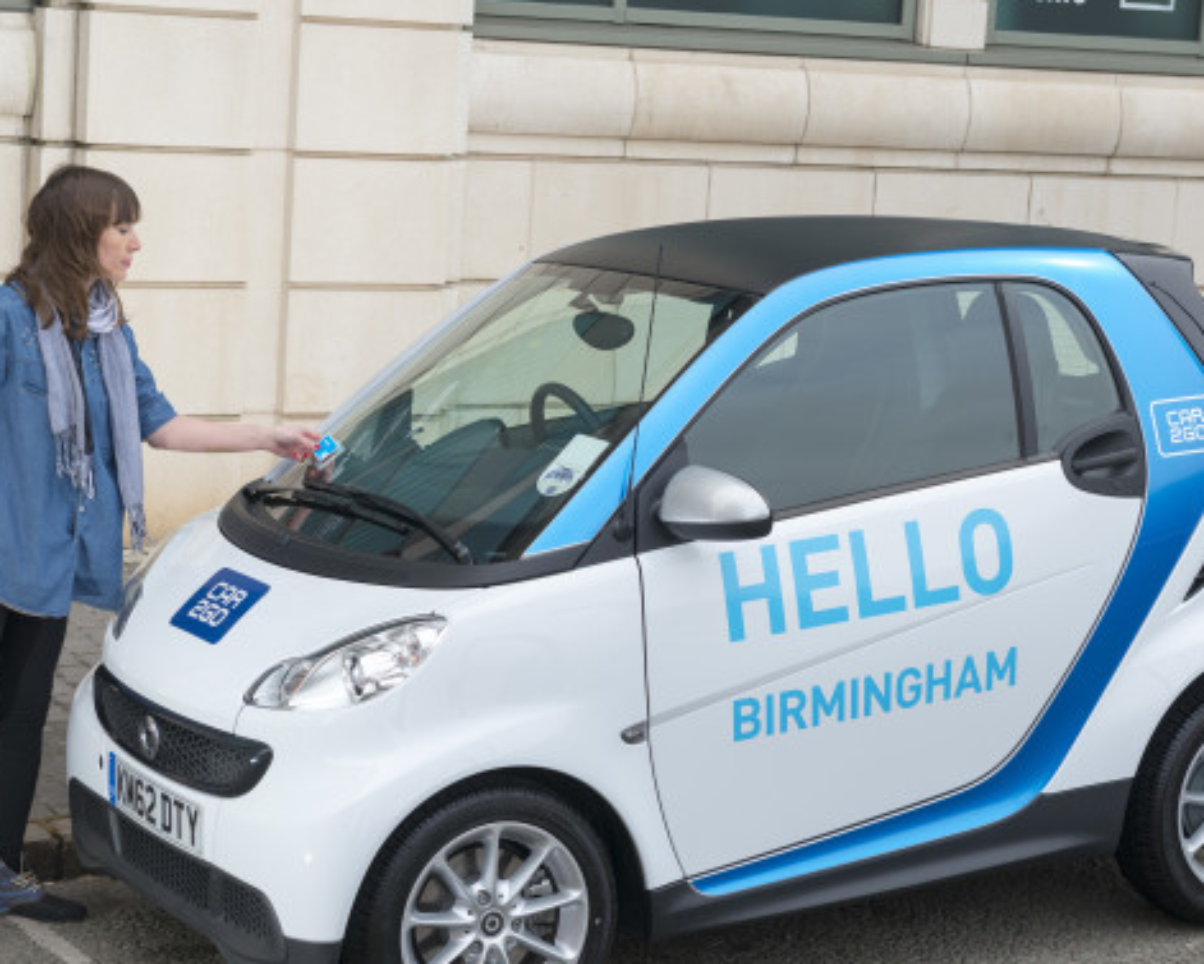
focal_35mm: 84
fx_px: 2994
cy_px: 532
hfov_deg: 22.7
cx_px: 588
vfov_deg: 18.3
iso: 320
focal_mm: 62
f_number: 5.6
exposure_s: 1/250
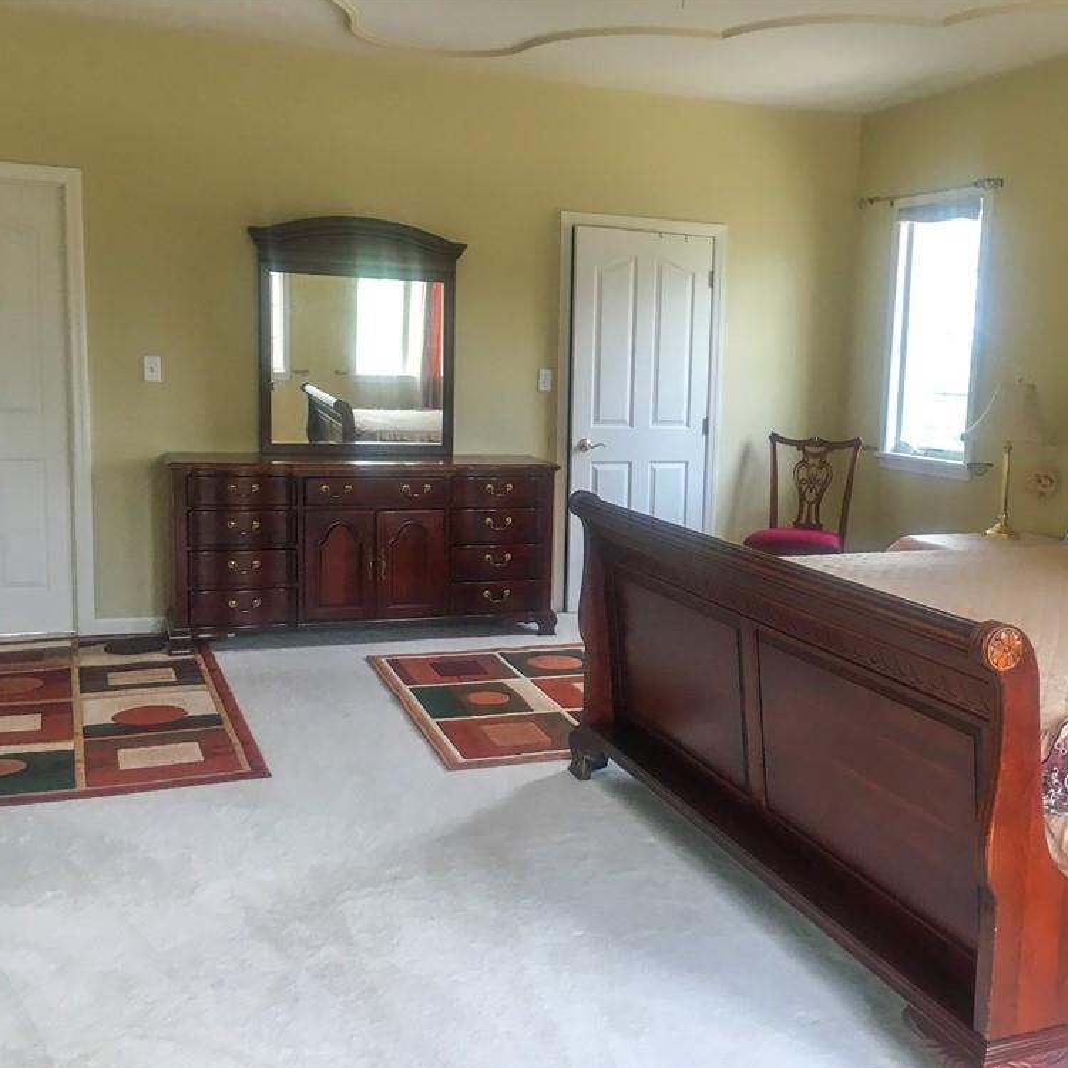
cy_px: 540
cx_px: 649
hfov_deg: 46.9
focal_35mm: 35
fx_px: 1222
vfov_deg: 47.2
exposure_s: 1/30
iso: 64
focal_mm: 4.15
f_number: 2.2
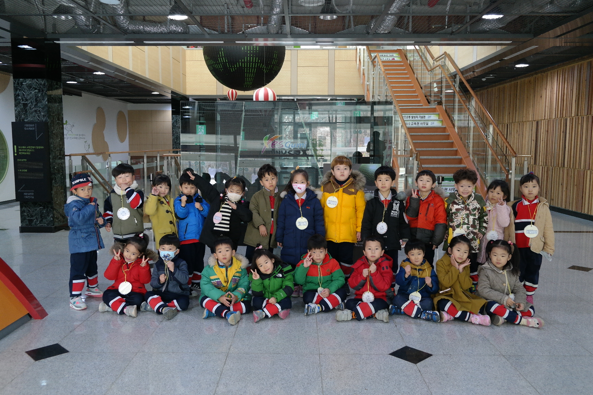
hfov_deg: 61.9
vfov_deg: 43.6
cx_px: 296
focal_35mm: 30
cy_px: 198
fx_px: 494
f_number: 3.5
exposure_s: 1/40
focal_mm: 20
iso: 800
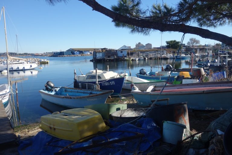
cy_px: 78
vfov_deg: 46.4
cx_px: 116
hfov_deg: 65.5
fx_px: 180
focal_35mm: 28
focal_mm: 10.4
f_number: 5.6
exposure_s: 1/320
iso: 125
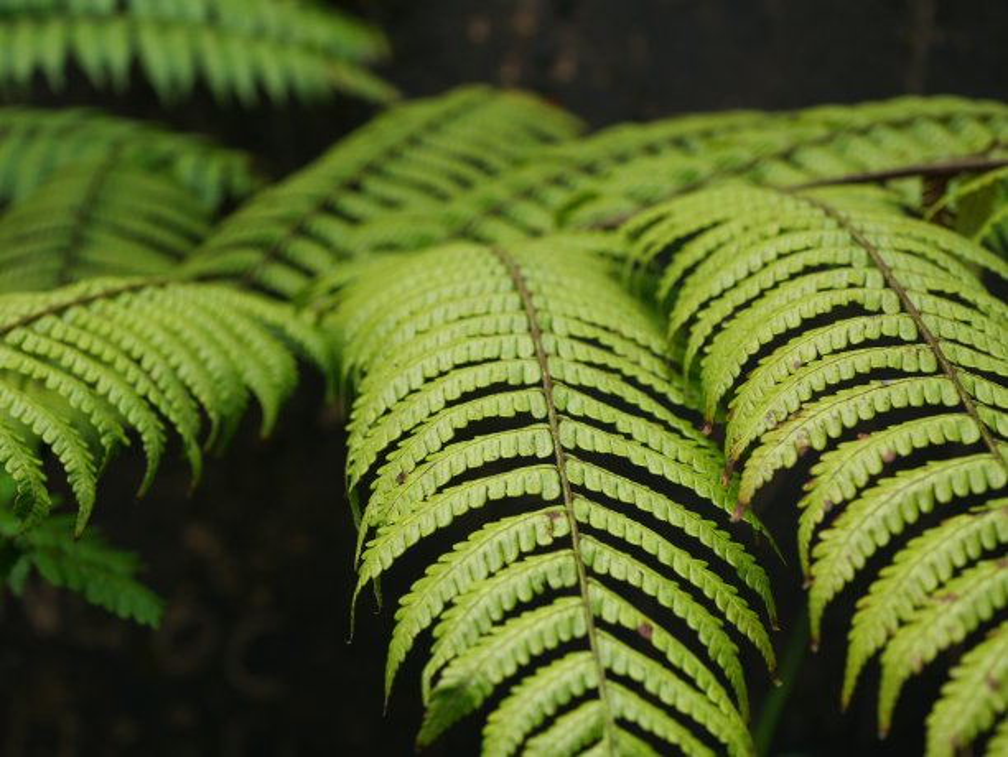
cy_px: 378
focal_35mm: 60
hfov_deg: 32.2
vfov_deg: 24.4
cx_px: 504
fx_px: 1749
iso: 200
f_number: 4
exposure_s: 1/60
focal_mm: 30
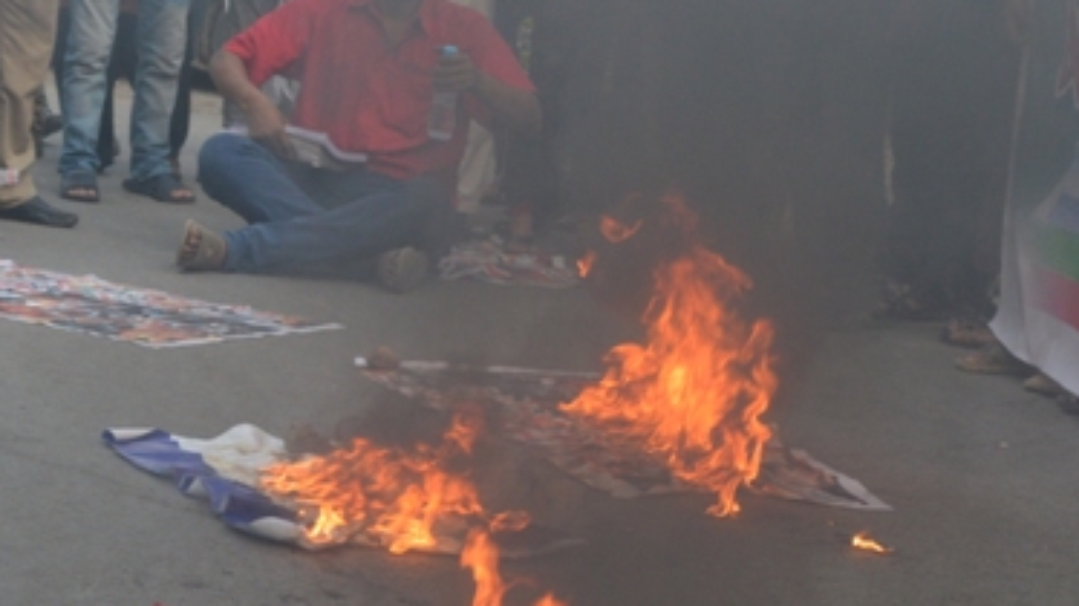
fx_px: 2459
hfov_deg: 24.5
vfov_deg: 14.0
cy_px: 273
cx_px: 793
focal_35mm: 86
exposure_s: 1/125
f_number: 5.6
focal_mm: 20
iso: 320
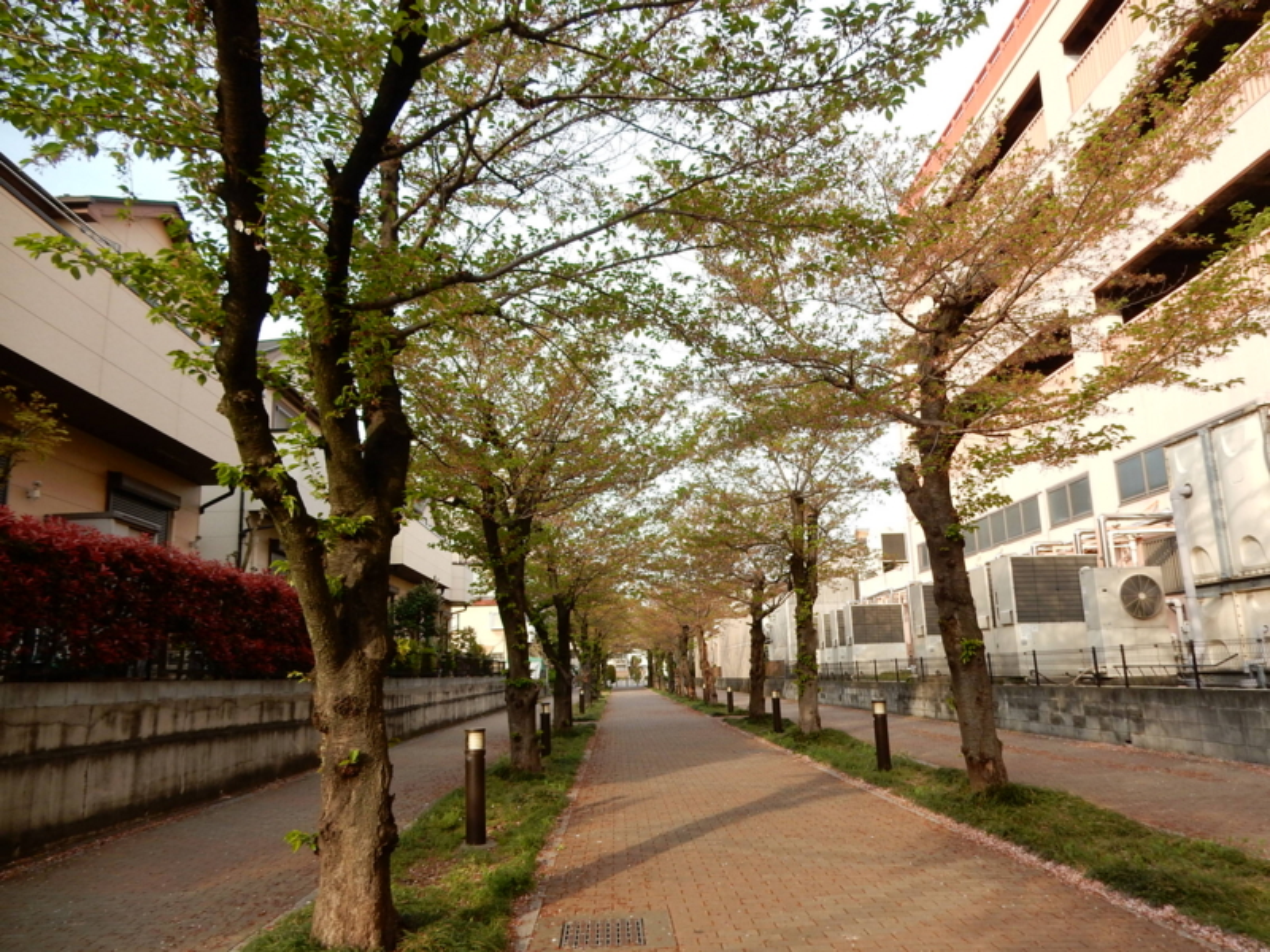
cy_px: 476
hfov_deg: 69.4
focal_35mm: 25
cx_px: 635
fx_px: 917
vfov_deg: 54.9
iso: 125
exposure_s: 1/320
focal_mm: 4.5
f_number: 3.7
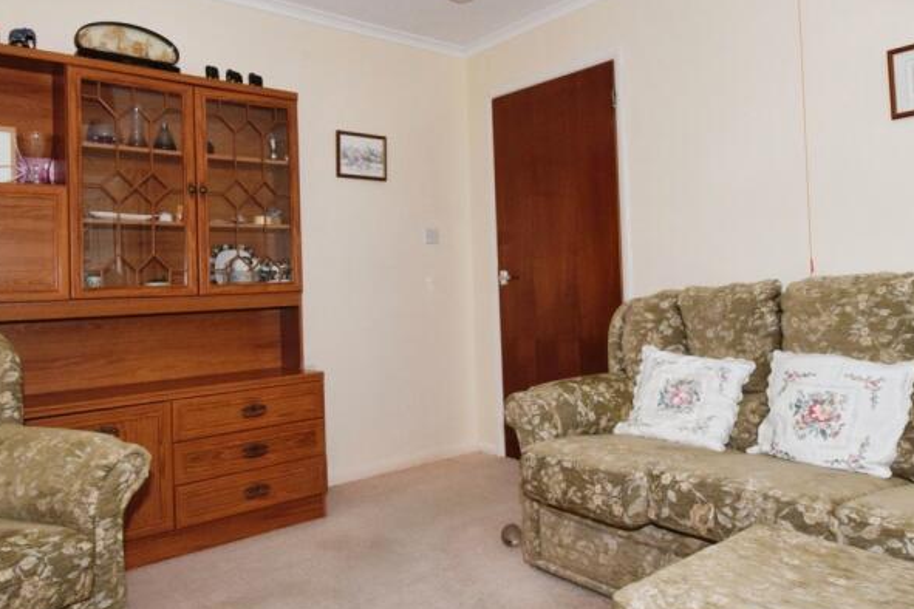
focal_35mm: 26
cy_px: 265
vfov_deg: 49.4
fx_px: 660
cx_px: 484
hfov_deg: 69.3
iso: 1000
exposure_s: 1/60
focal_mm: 10
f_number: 18
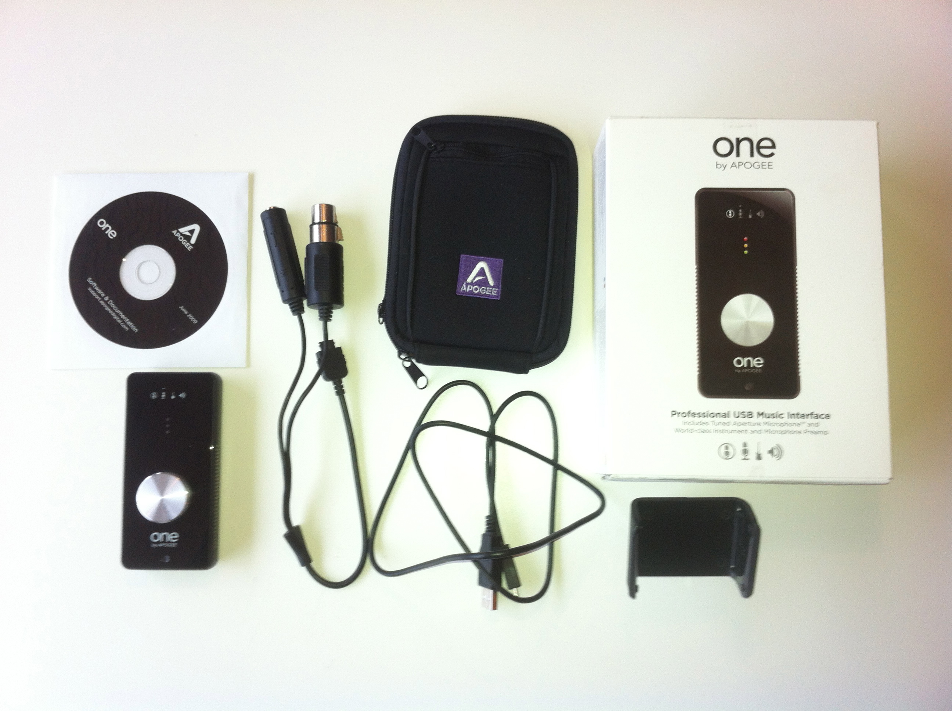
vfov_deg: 40.6
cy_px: 356
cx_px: 476
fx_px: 961
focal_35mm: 35
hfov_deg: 52.7
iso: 80
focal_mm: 3.85
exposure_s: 1/24
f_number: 2.8
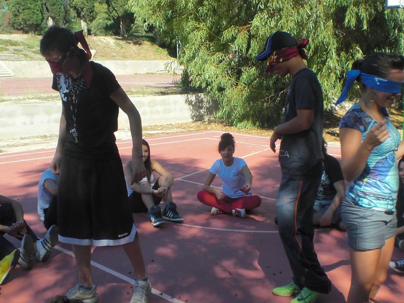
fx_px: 572
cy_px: 170
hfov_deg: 38.9
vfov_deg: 29.6
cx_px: 225
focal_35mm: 49
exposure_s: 1/250
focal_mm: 6.3
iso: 64
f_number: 5.6
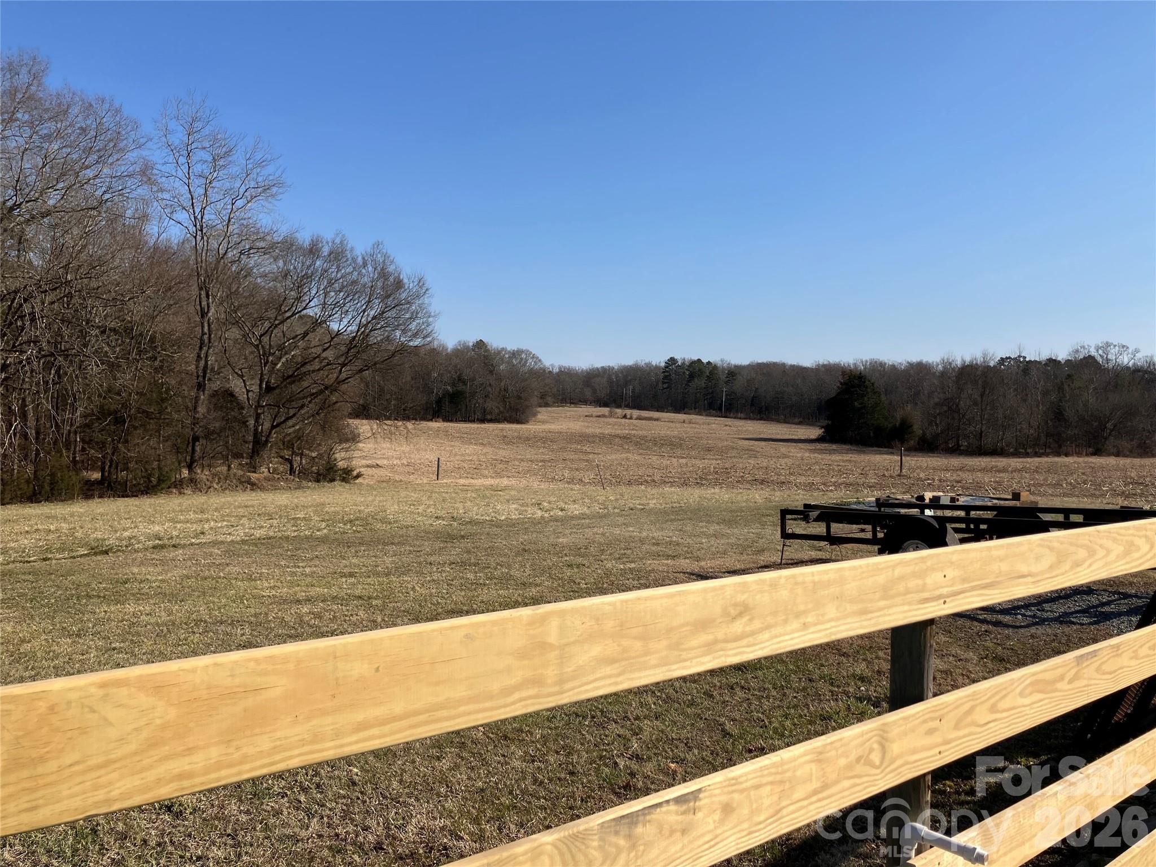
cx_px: 578
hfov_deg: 63.4
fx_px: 935
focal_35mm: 28
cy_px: 434
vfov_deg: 49.7
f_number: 1.8
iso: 32
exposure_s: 1/2703
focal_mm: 3.99
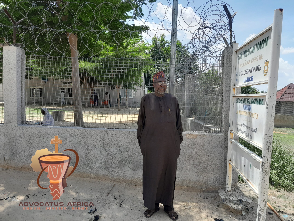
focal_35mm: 27
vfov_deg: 51.4
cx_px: 147
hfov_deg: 65.3
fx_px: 229
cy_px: 110
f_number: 1.8
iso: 40
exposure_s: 1/259
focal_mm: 4
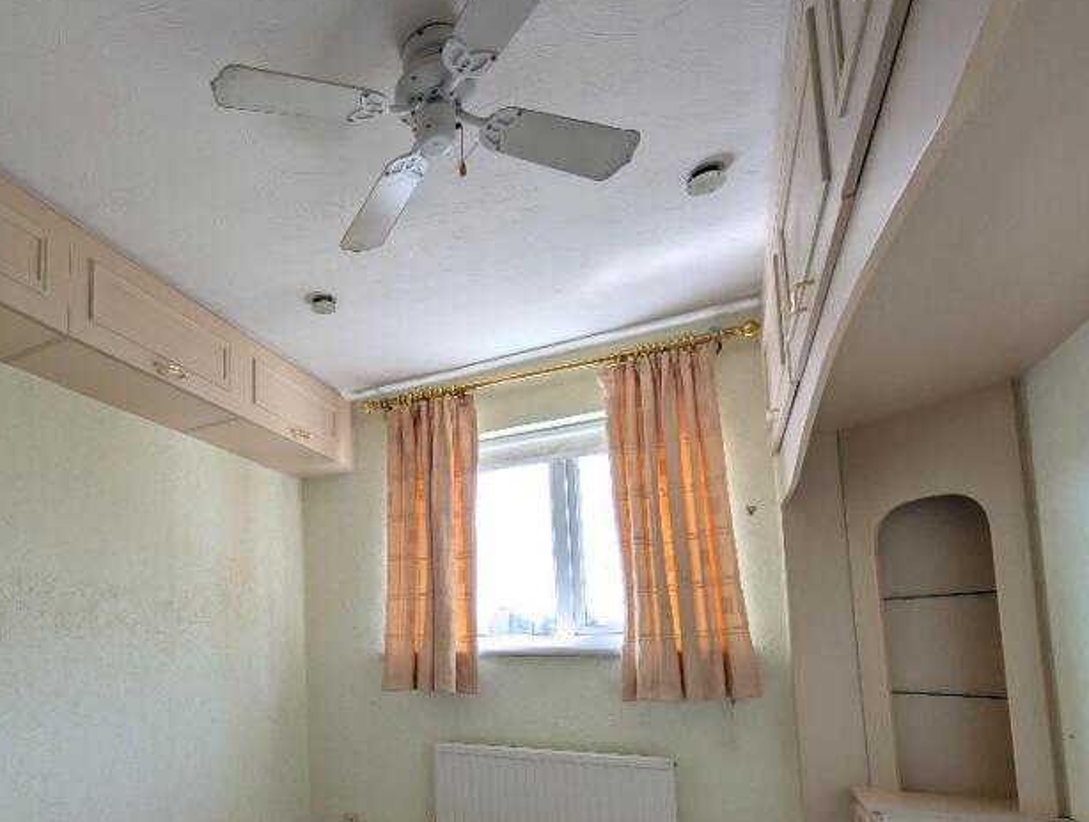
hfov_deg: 75.5
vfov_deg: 63.4
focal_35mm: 20
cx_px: 268
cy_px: 587
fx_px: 630
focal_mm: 2.02
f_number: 1.7
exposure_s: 1/194
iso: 52
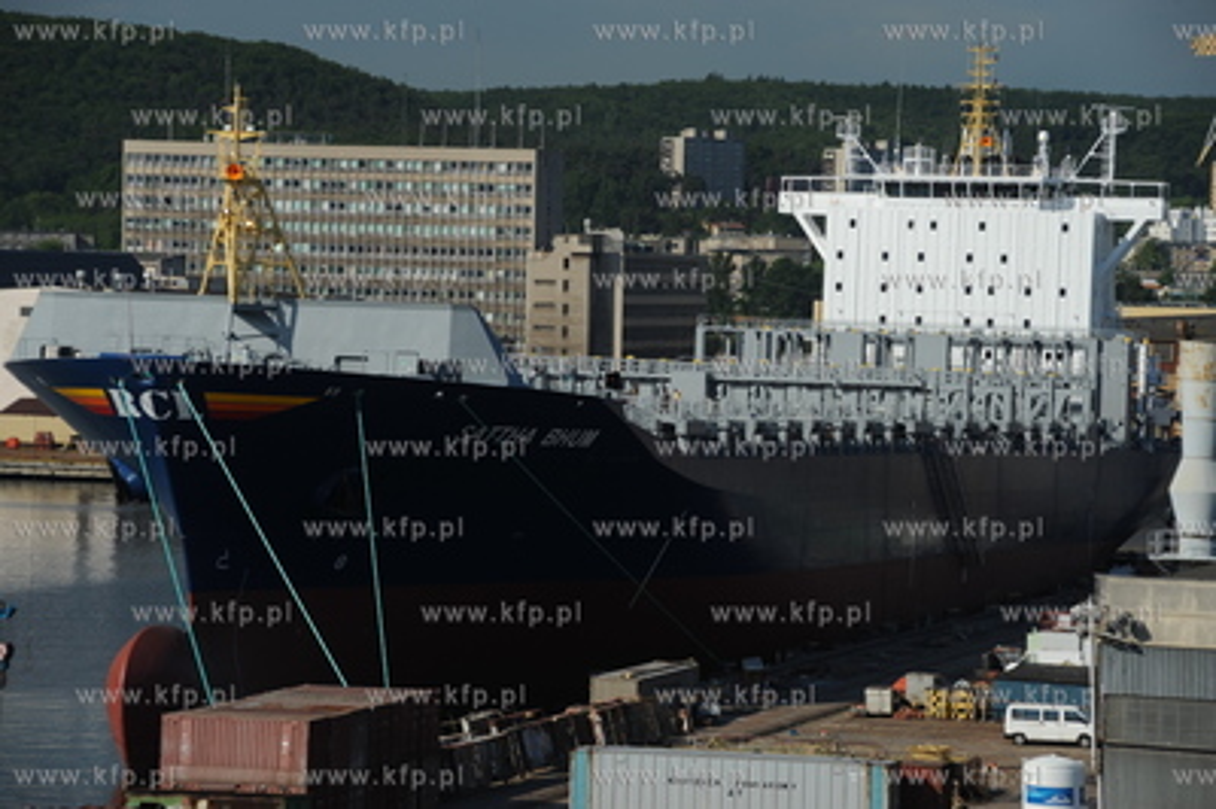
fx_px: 5737
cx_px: 608
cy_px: 404
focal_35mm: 170
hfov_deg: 12.1
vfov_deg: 8.1
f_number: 8
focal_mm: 170
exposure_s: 1/320
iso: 200
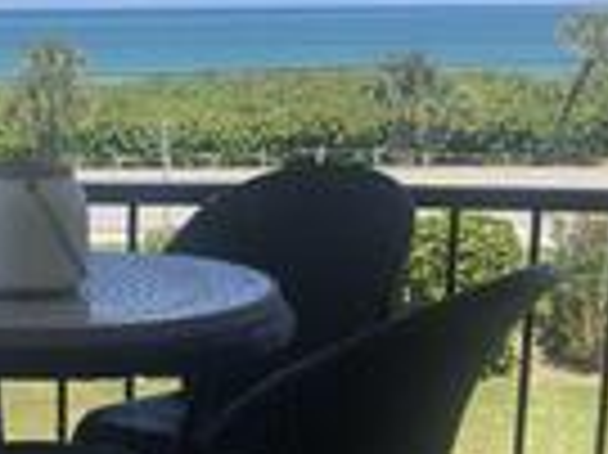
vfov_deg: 17.6
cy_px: 364
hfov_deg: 22.7
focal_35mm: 83
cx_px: 14
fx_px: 1457
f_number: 1.8
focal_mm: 3.99
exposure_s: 1/1185
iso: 20
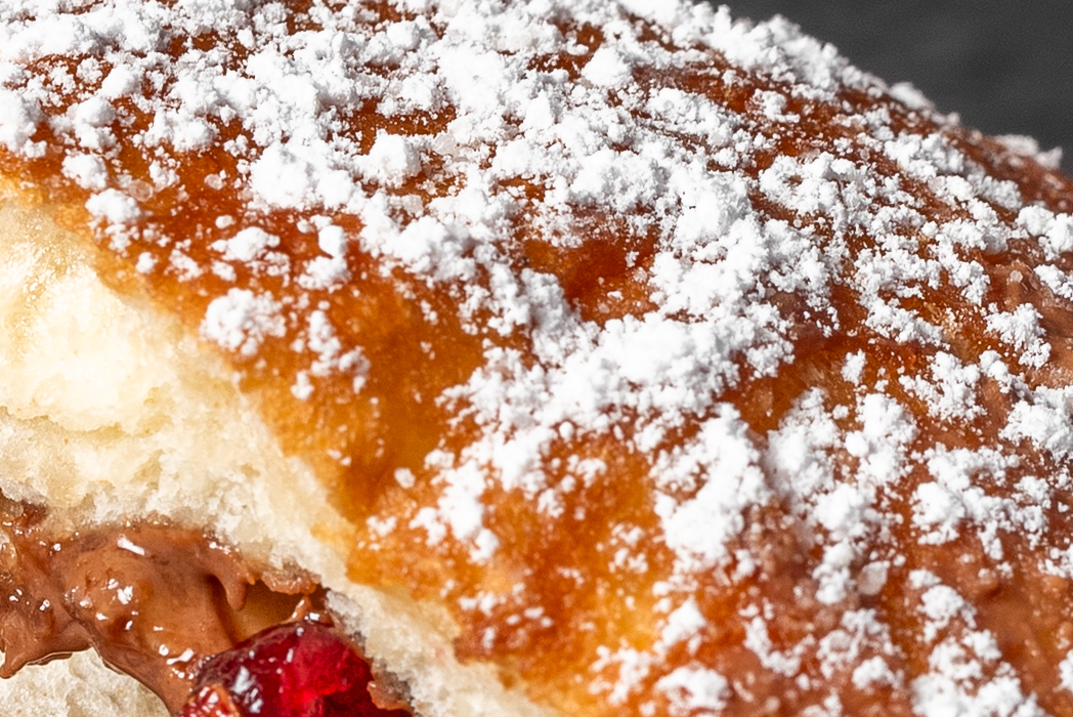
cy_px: 915
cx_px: 148
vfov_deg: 4.8
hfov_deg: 7.2
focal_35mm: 287
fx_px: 8559
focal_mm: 50
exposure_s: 1/125
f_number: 10
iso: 100
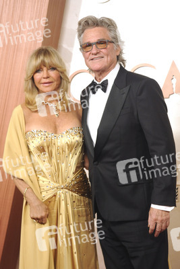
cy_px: 134
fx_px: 614
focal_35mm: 82
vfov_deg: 24.8
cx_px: 90
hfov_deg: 16.7
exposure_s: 1/160
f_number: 6.3
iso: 2500
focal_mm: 82
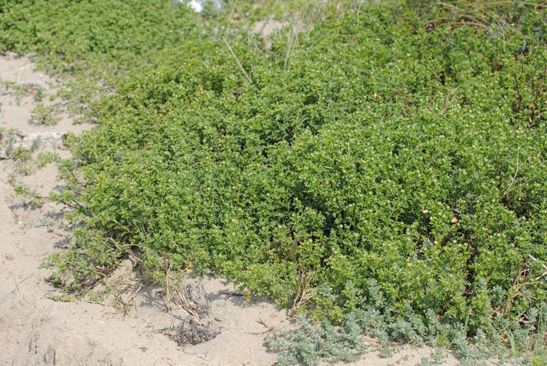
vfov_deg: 13.1
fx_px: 1598
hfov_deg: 19.4
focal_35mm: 105
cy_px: 183
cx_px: 274
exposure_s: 1/1000
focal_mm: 70
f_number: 8
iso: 400
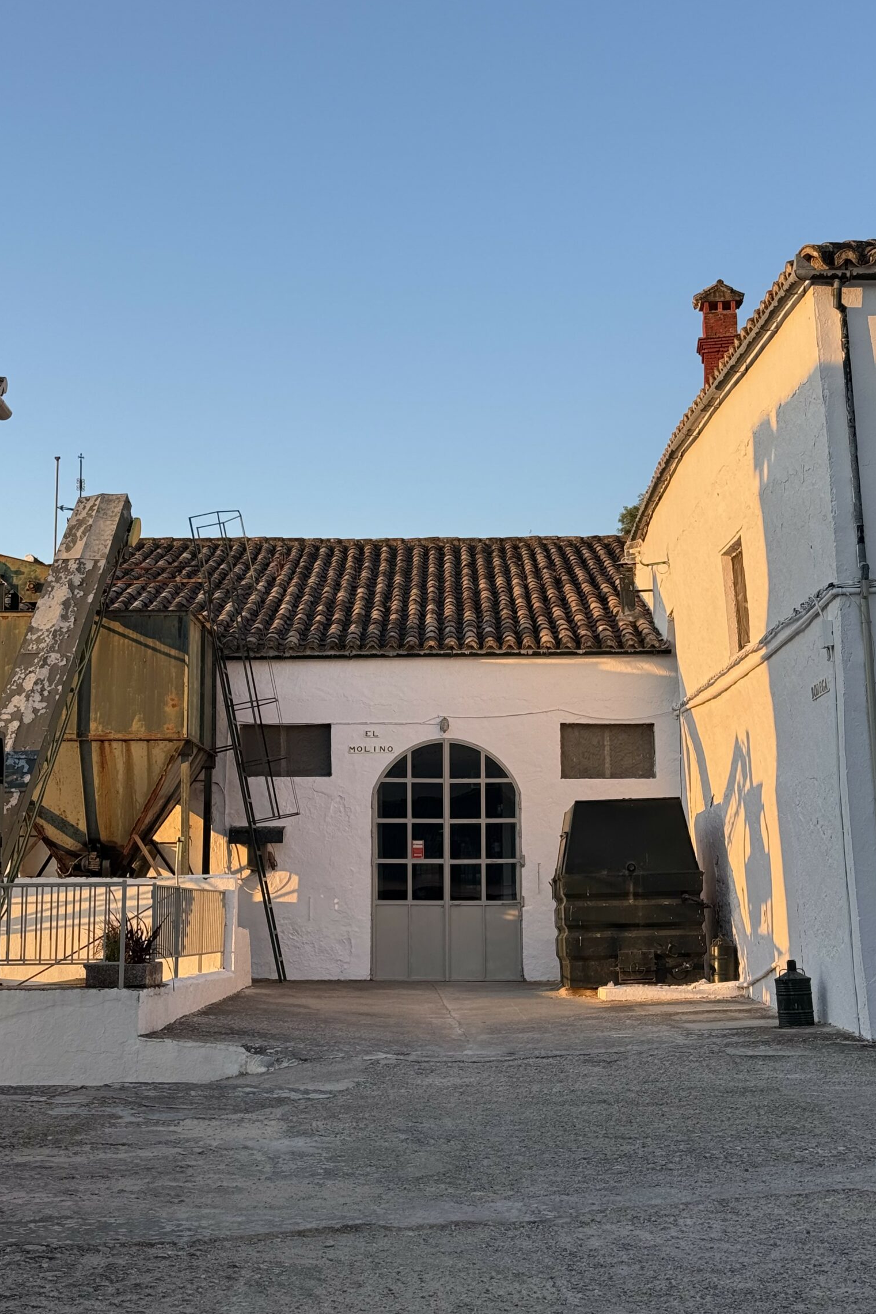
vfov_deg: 35.6
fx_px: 2044
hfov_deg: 24.2
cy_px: 622
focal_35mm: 56
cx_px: 393
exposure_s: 1/672
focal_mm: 6.76
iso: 64
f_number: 1.78
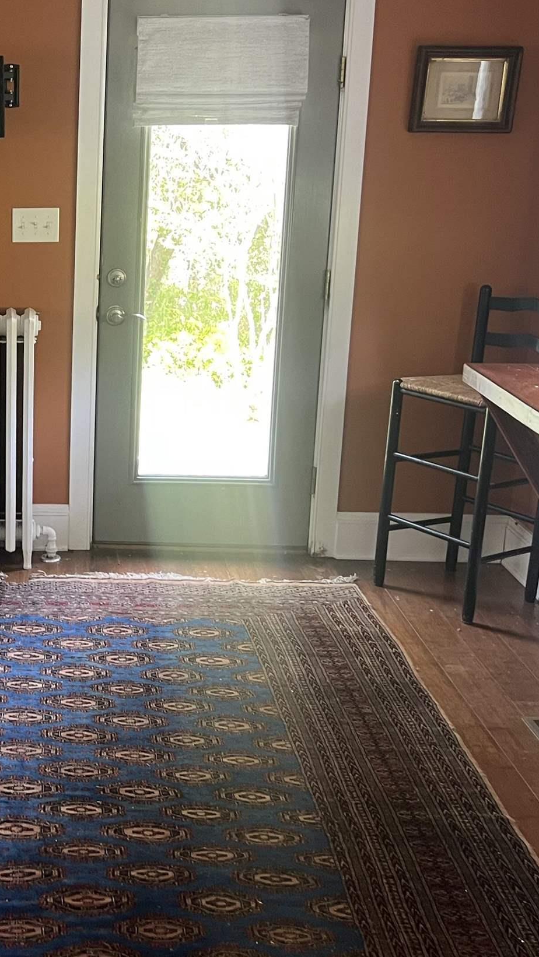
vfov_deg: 39.1
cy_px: 446
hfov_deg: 21.5
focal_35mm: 53
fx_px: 1346
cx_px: -50
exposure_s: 1/78
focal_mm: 5.7
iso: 125
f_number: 1.5
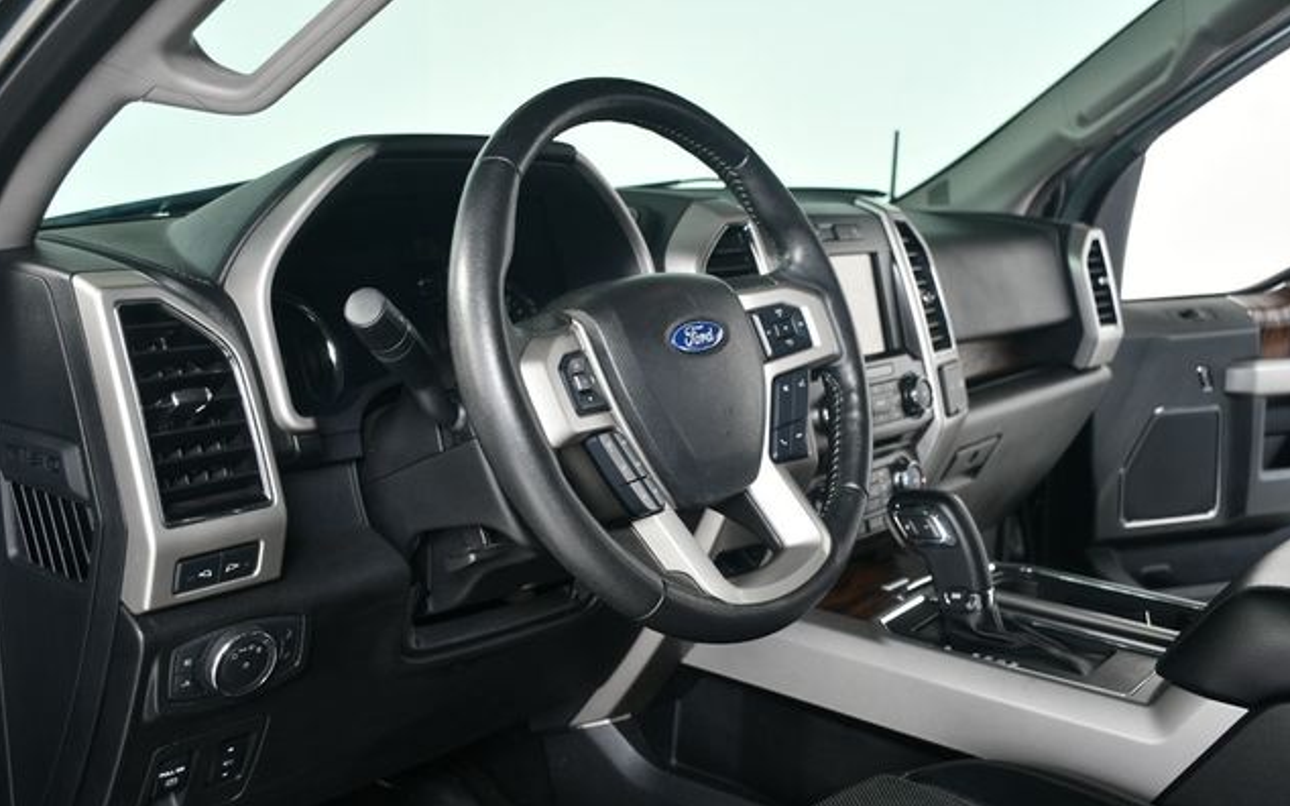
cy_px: 429
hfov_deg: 52.8
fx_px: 1301
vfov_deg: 34.4
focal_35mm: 37
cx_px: 645
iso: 100
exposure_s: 1/160
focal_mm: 24
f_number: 3.8
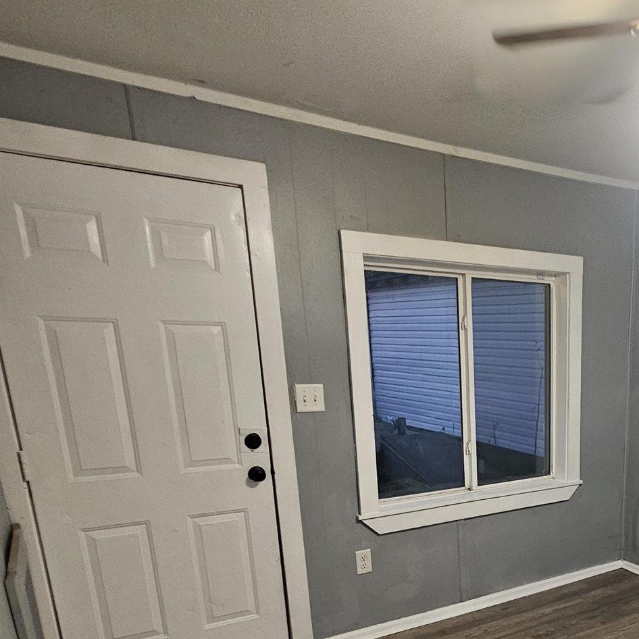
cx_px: 571
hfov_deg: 50.9
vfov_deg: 53.2
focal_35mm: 28
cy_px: 517
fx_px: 585
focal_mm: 2.2
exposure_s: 1/40
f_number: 2.2
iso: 320
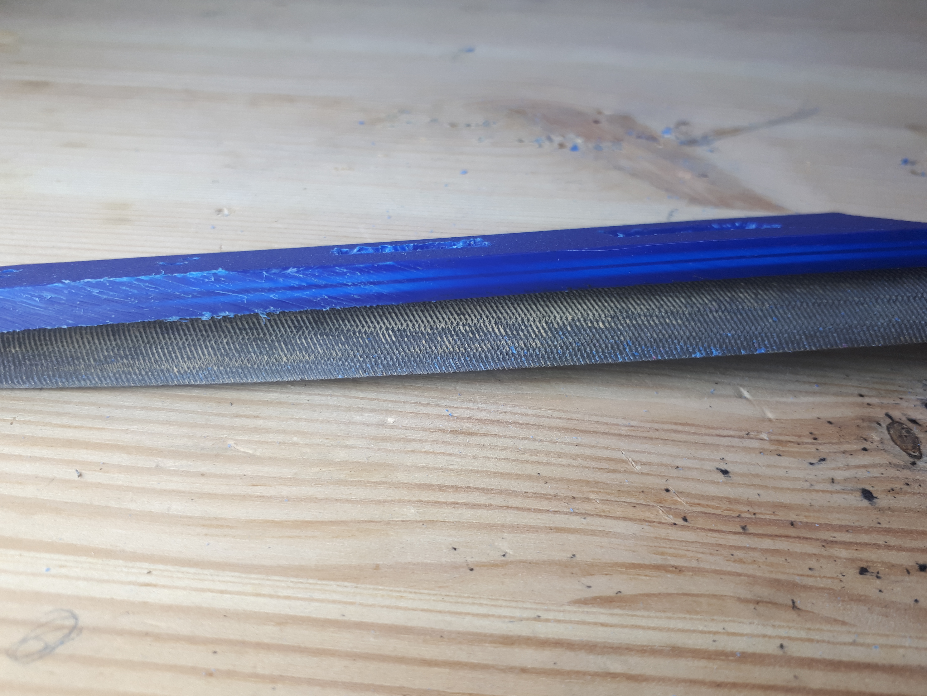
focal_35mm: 28
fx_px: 750
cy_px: 356
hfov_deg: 63.4
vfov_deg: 49.7
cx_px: 453
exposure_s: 1/33
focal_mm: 3.6
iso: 50
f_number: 1.9
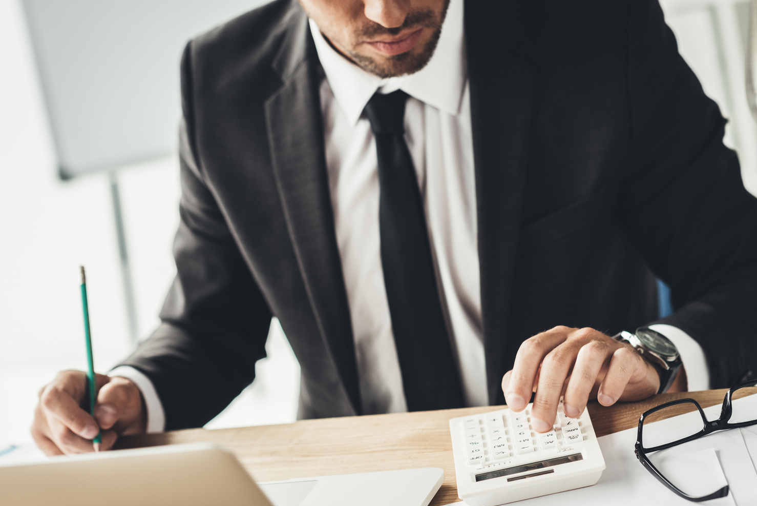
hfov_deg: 21.0
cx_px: 407
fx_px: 2041
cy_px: 272
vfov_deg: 14.1
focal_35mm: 97
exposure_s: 1/200
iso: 250
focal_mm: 85
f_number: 3.2
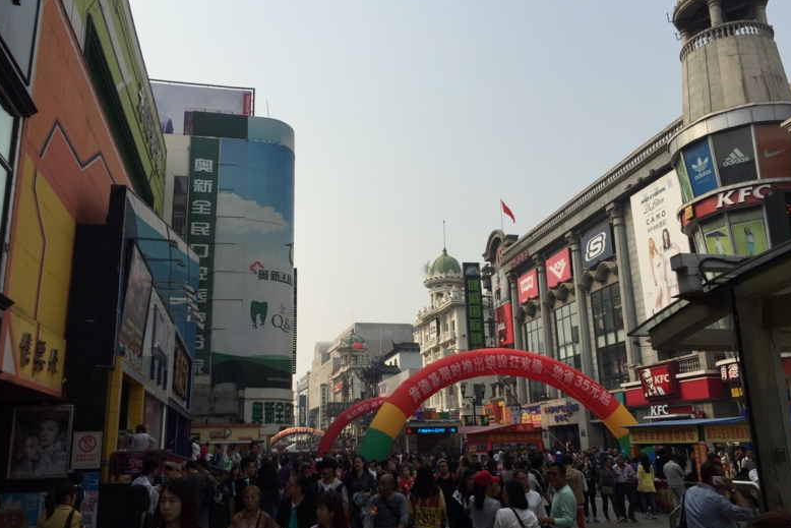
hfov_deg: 60.3
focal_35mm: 31
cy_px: 271
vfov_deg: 42.3
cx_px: 394
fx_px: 681
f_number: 2.2
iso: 32
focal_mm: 4.15
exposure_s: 1/3597
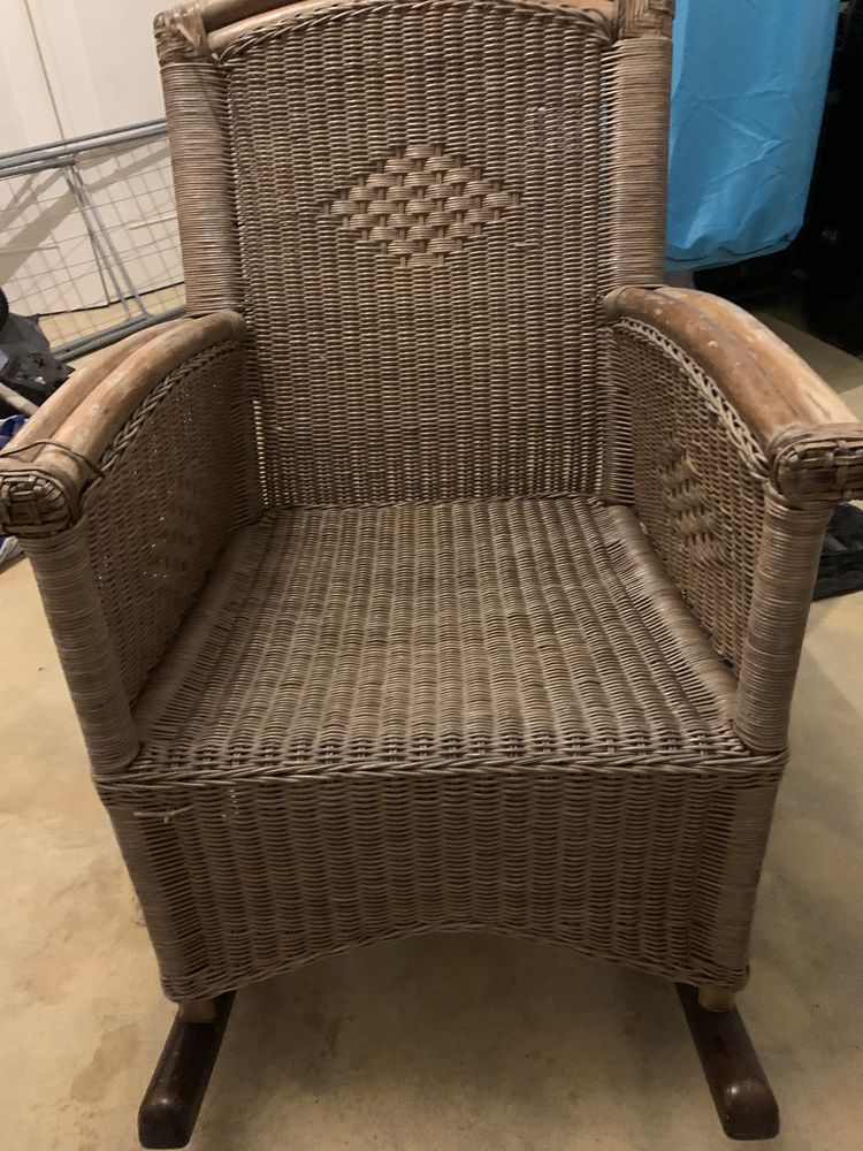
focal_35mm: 26
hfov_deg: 53.1
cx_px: 432
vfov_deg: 67.3
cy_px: 576
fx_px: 864
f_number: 1.8
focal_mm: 4.25
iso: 800
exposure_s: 1/23
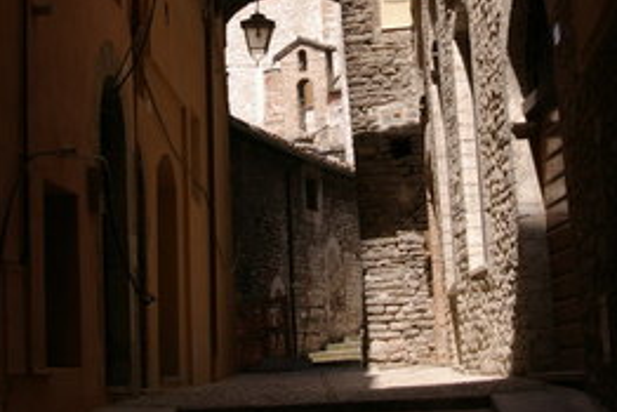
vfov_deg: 17.0
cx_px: 298
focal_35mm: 80
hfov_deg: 25.3
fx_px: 1372
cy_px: 108
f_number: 16
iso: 200
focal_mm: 28
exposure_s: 1/60
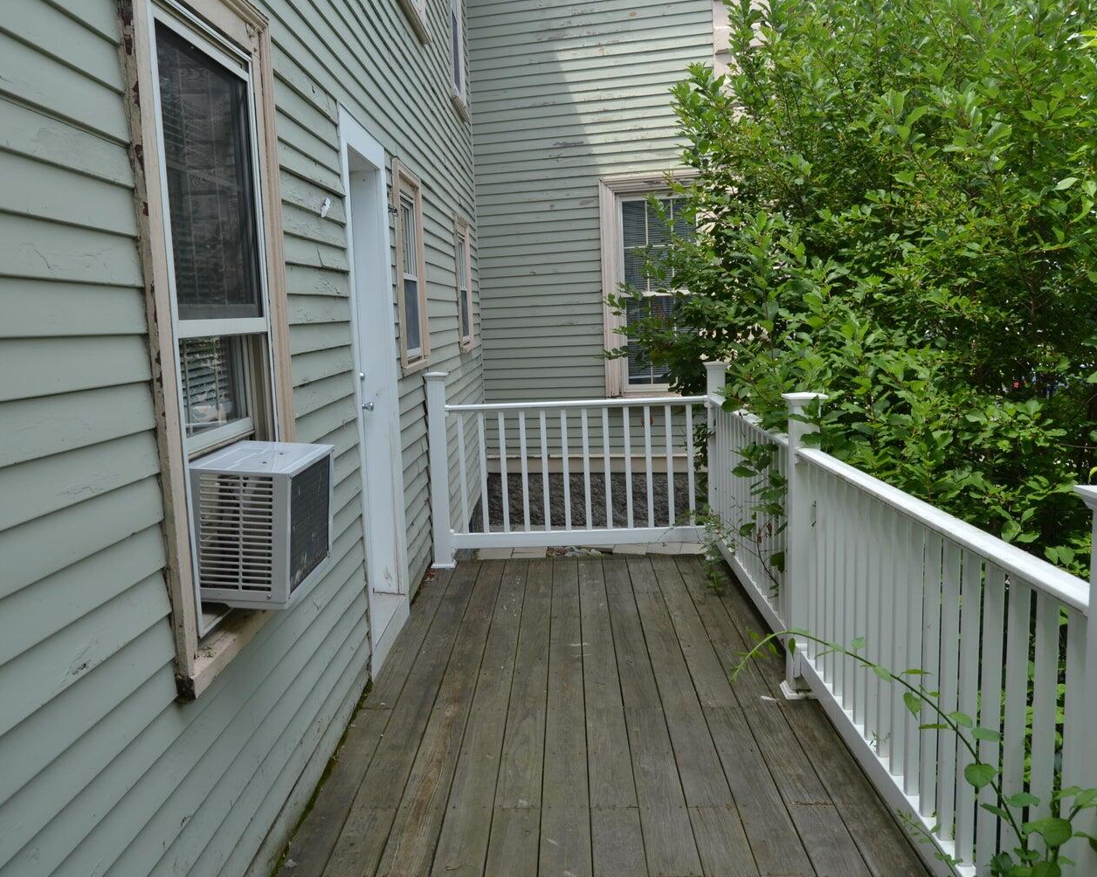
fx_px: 1006
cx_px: 501
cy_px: 432
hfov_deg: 57.1
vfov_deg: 47.1
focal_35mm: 31
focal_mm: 18
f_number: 7.1
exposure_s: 1/200
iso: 100
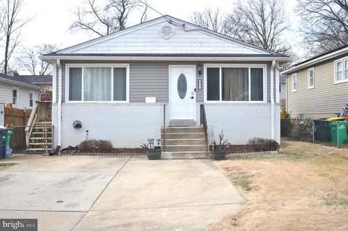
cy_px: 116
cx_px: 174
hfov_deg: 46.5
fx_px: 405
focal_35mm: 42
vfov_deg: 31.8
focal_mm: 28
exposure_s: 1/1000
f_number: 2.8
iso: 200
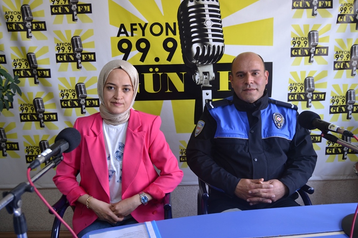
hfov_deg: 61.1
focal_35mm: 31
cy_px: 116
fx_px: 303
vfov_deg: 42.9
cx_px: 182
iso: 400
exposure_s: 1/60
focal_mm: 19
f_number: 3.5
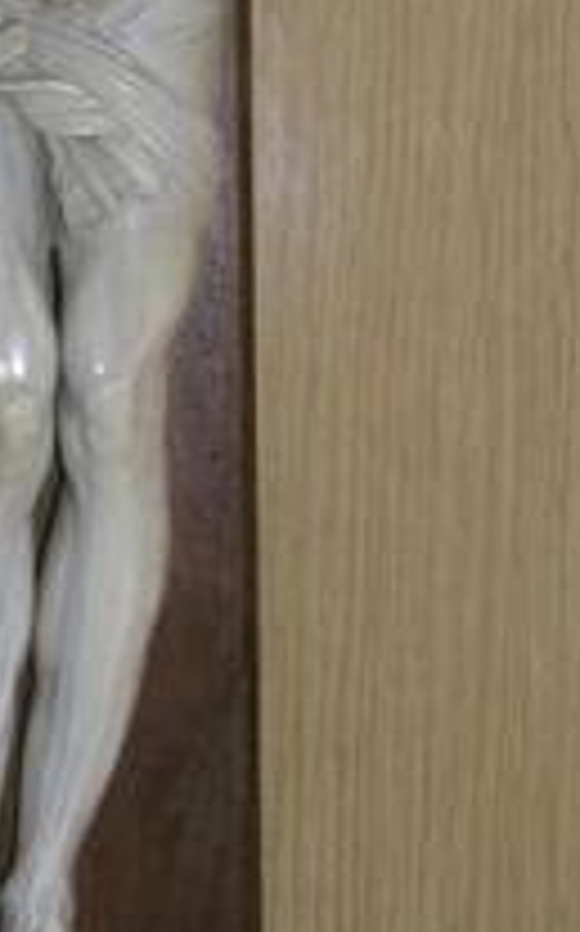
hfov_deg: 10.1
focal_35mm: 129
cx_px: 36
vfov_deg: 15.8
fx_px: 3269
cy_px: -41
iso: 100
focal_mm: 8.7
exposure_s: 1/30
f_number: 7.2
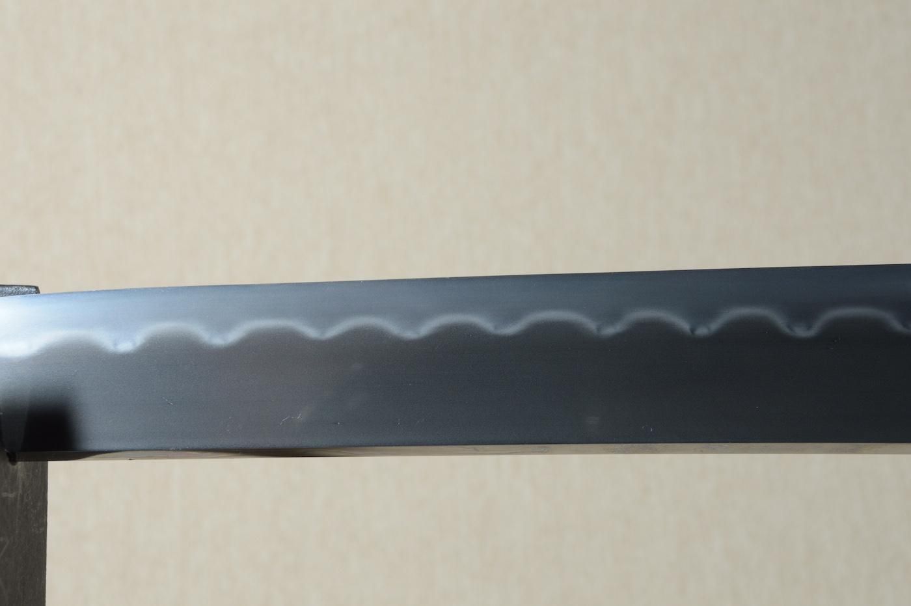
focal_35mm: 87
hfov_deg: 23.4
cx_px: 456
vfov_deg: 15.7
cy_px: 303
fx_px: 2200
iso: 400
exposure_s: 1/2
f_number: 11
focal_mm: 58
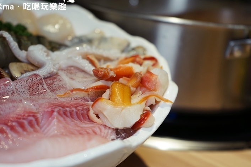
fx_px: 425
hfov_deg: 32.9
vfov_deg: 22.3
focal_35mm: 61
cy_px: 87
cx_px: 117
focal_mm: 54
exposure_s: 1/60
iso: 640
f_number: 5
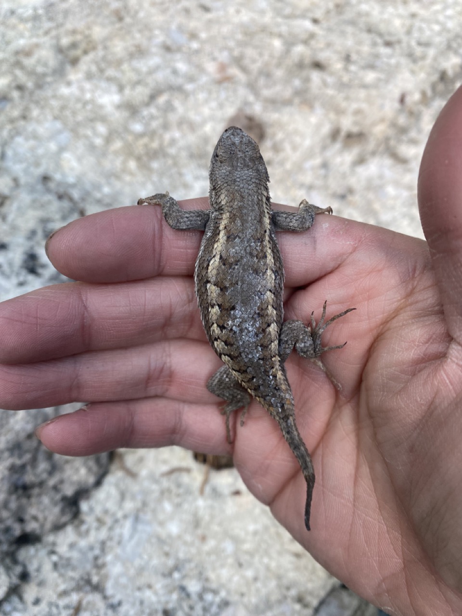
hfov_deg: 53.1
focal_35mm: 26
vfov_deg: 67.3
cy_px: 308
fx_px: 463
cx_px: 231
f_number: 1.8
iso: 32
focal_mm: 4.25
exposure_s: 1/456
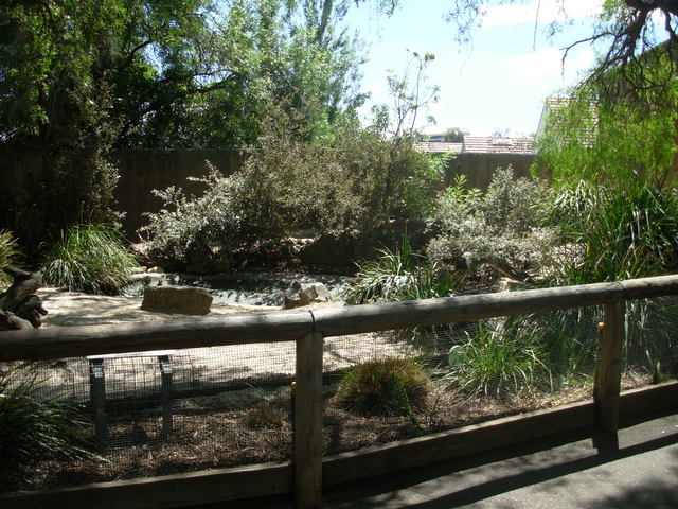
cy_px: 254
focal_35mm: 38
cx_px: 339
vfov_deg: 37.7
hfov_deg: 49.0
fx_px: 744
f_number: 2.9
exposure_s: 1/558
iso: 50
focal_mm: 6.3
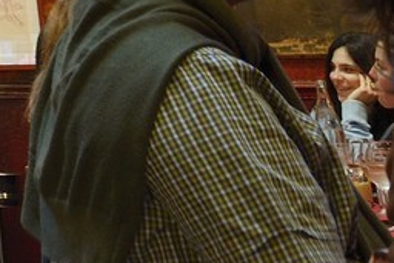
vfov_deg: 7.9
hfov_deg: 10.9
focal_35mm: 150
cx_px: -643
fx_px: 1643
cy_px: -524
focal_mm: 24
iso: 800
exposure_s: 1/50
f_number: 5
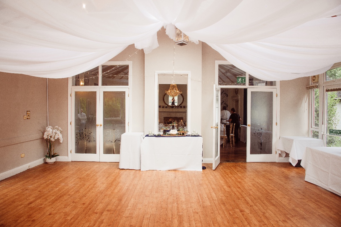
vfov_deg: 53.1
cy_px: 114
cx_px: 170
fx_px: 227
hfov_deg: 73.7
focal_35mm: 24
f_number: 8
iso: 200
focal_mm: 24
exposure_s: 1/60
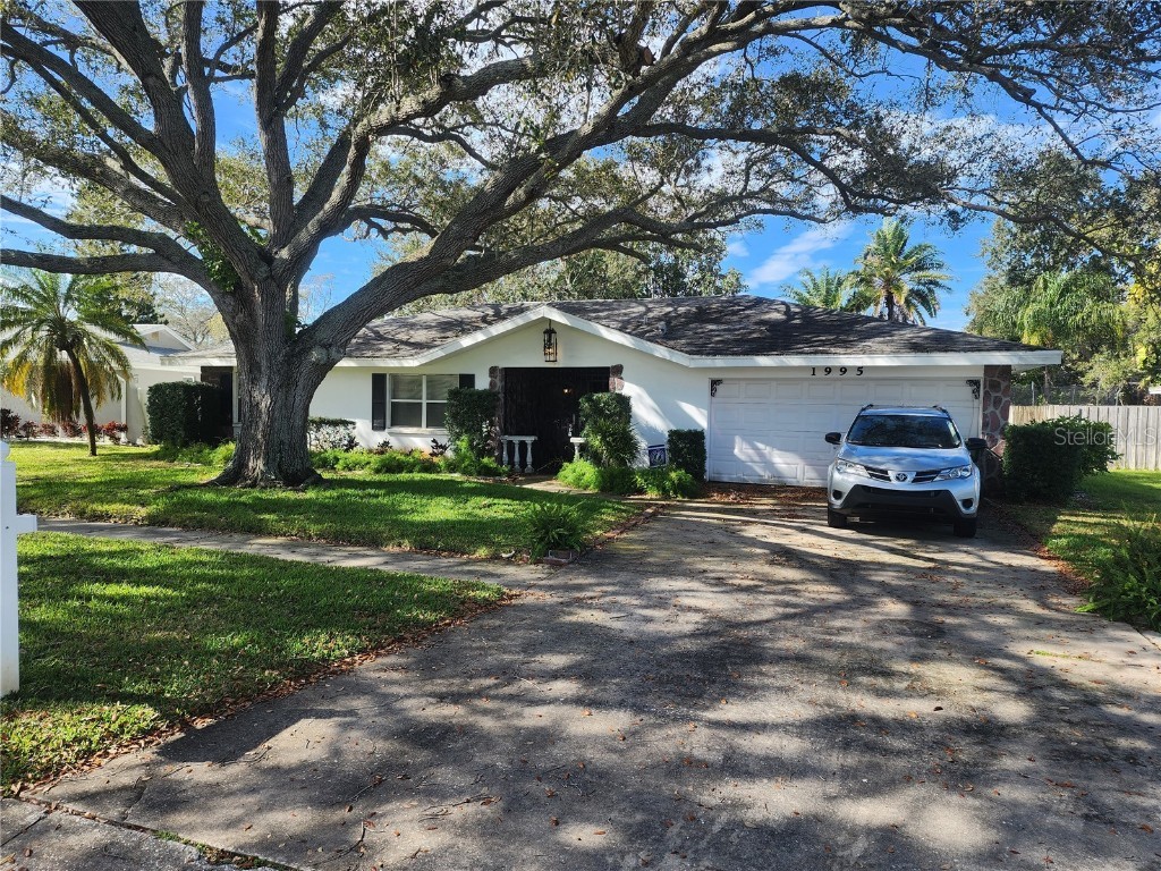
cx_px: 580
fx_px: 771
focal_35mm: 23
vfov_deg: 58.9
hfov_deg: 73.9
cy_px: 436
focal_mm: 6.4
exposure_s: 1/375
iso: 12
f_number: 1.8
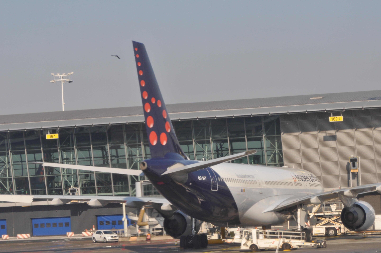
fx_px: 1617
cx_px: 190
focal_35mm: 153
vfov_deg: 8.9
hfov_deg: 13.4
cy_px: 126
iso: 400
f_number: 8
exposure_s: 1/1000
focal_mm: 102
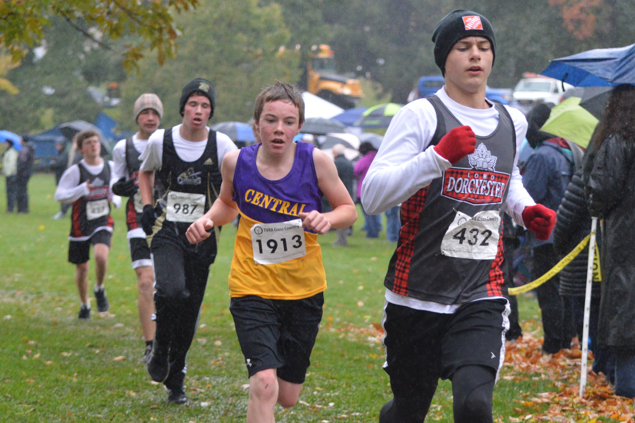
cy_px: 212
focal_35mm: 117
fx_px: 2064
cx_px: 318
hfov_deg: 17.5
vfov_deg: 11.7
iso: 2000
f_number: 4.5
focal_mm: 78
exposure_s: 1/500
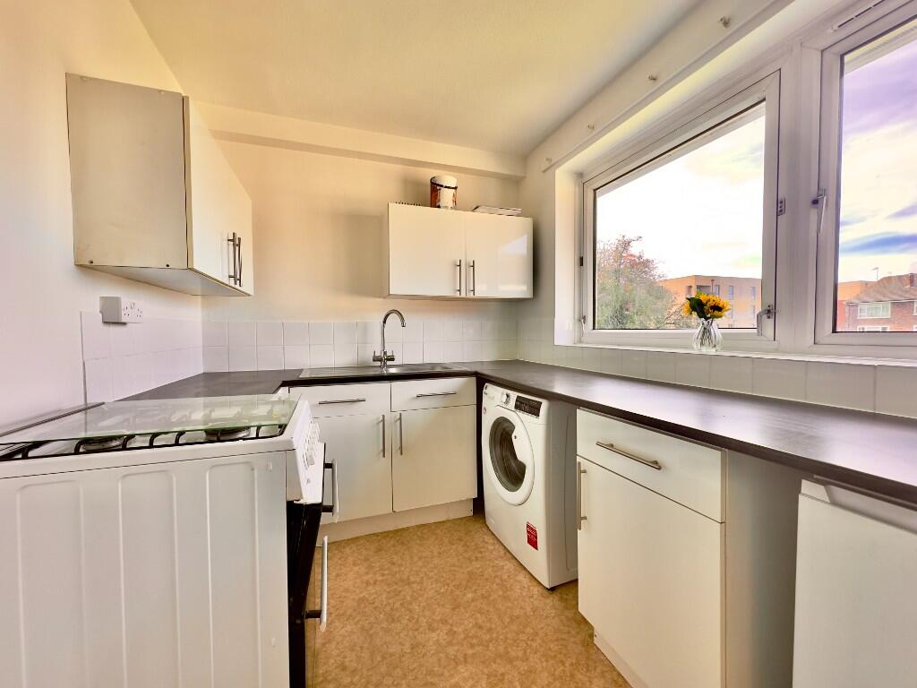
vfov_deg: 85.7
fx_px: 371
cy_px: 344
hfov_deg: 102.1
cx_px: 458
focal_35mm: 14
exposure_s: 1/134
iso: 40
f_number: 2.2
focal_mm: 2.22
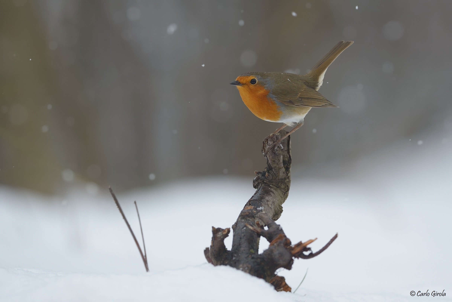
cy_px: 151
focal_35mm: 600
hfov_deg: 3.4
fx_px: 7533
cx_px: 226
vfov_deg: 2.3
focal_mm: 600
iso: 800
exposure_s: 1/800
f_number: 5.6
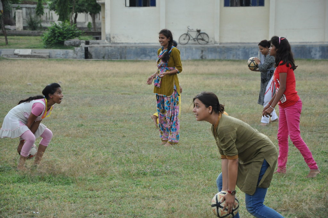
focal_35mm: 147
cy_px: 109
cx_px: 164
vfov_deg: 9.3
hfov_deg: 14.0
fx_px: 1338
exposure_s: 1/800
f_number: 5.6
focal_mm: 98
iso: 800
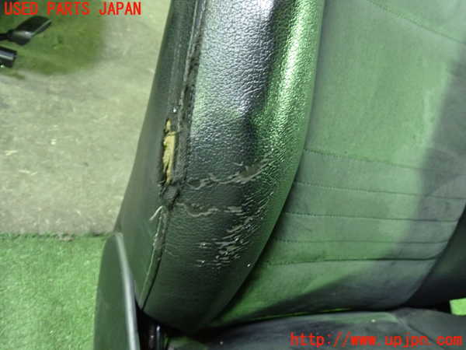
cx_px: 233
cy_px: 175
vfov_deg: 46.8
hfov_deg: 60.0
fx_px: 404
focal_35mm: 30
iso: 800
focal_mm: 5.4
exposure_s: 1/15
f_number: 2.3
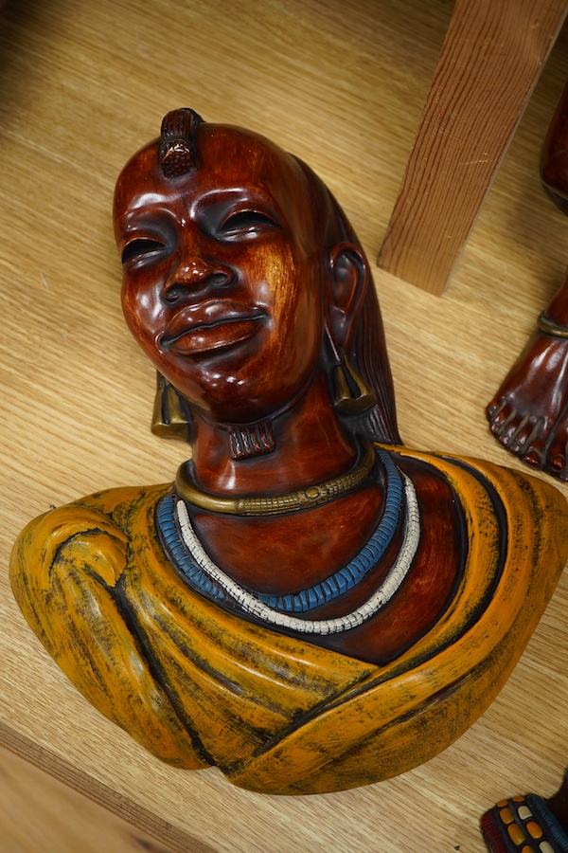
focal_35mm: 45
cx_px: 284
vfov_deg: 43.6
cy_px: 426
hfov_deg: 29.9
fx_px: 1065
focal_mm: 30
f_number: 5.6
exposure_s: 1/125
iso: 1250
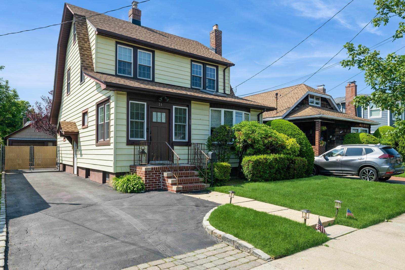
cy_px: 135
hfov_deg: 73.8
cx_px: 202
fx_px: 270
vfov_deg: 53.1
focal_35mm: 24
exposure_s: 1/400
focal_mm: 24
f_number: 11
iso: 400
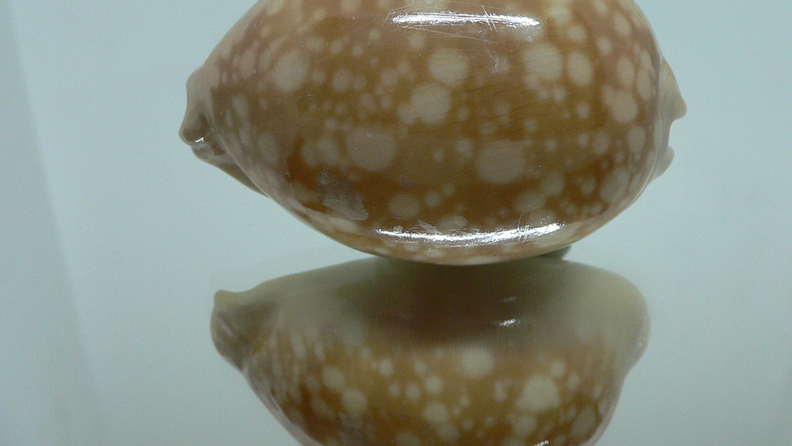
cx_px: 444
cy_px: 188
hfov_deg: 46.3
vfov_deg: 27.1
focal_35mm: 44
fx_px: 924
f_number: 2.8
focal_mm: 4.6
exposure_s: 1/60
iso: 150
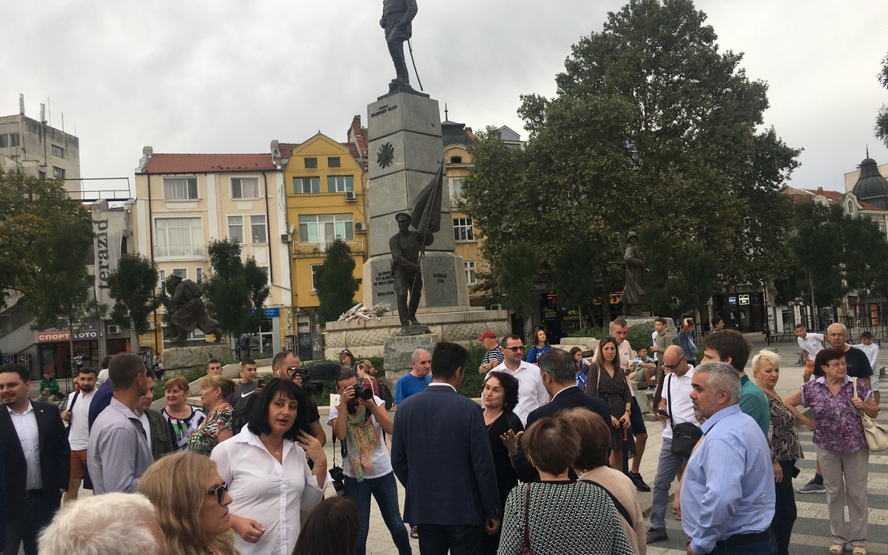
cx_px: 446
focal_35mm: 31
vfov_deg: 40.6
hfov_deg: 61.3
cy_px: 295
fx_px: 750
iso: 25
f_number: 2.2
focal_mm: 4.15
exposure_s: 1/388
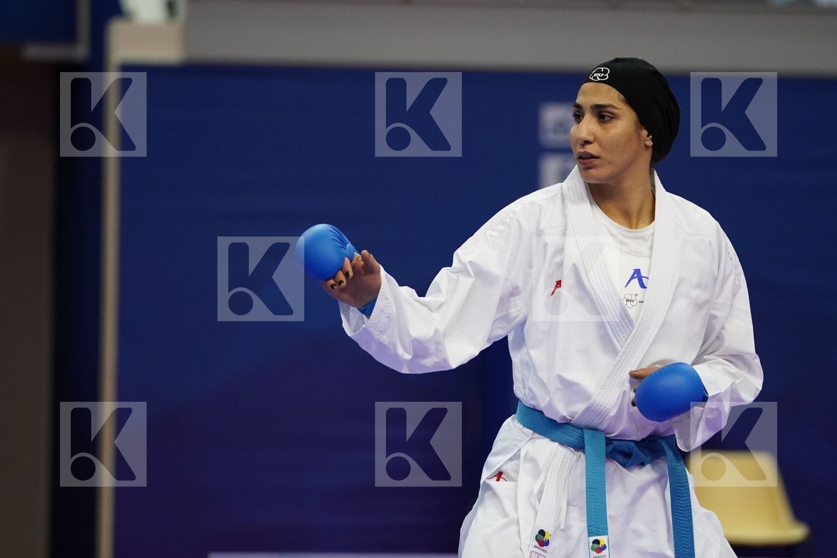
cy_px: 279
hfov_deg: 8.4
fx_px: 5719
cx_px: 418
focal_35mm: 246
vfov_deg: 5.6
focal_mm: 164
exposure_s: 1/1000
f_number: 2.8
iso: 4000
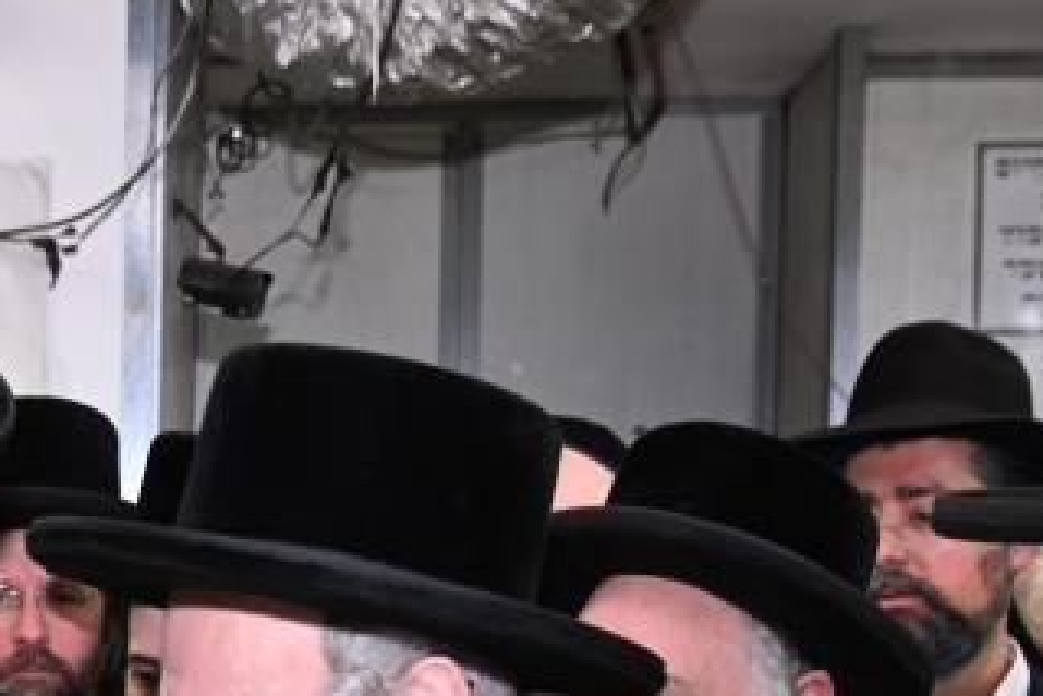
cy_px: 819
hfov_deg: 25.3
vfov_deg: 17.0
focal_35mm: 77
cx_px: 46
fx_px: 2232
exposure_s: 1/160
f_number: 4
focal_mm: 24
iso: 1250
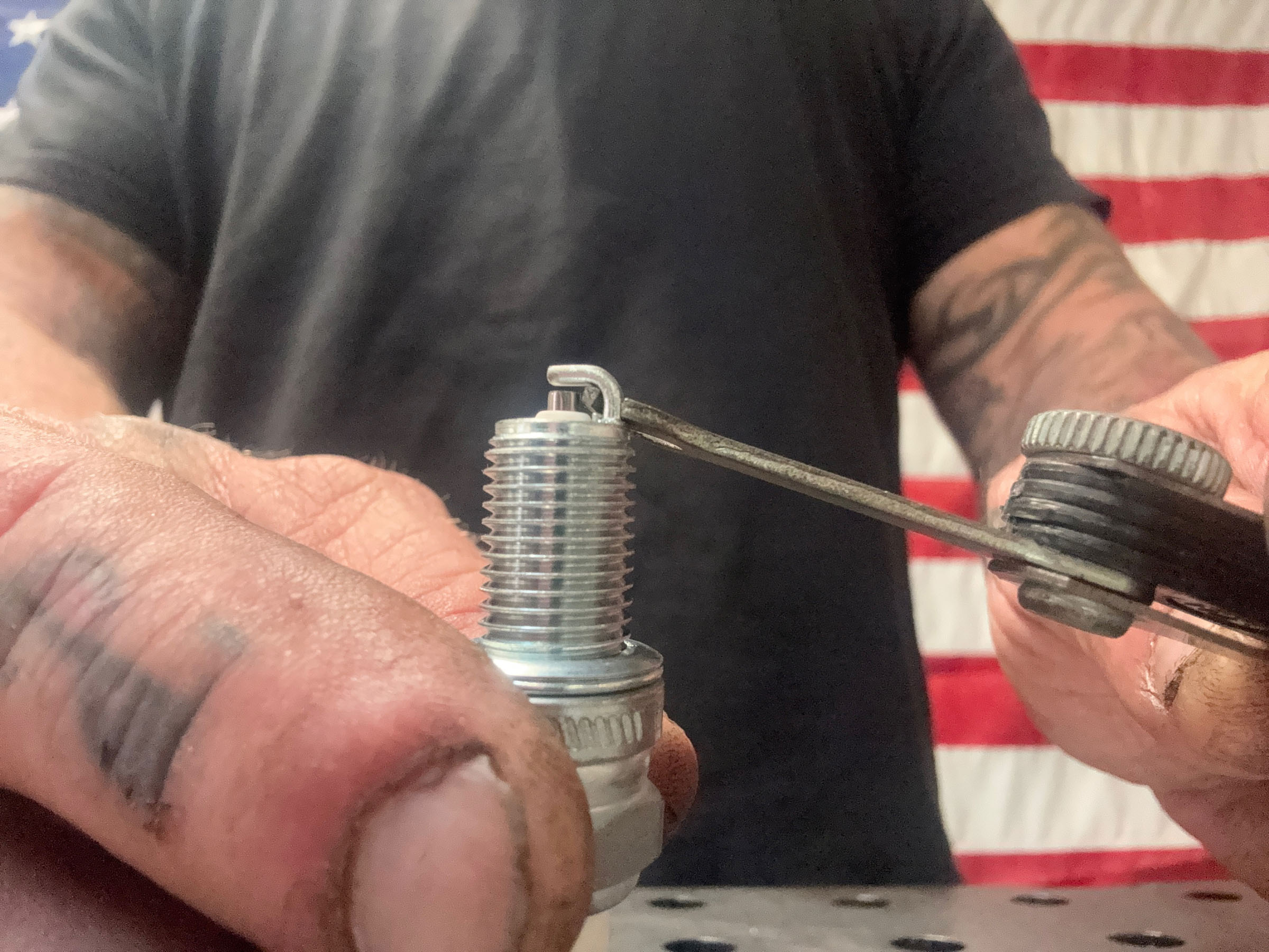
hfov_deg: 73.9
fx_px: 843
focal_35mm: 23
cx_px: 634
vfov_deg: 58.9
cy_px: 476
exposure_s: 1/40
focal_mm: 2.69
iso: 400
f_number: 1.9
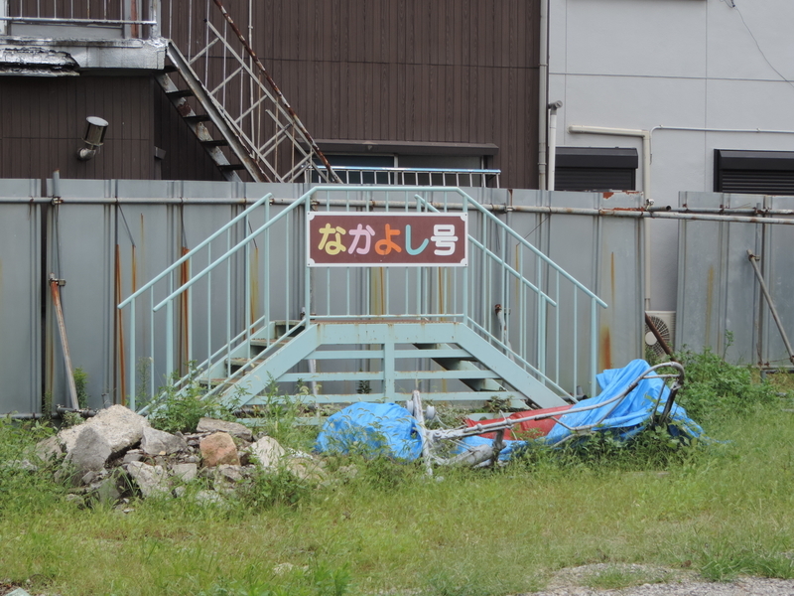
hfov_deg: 16.4
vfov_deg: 12.3
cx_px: 397
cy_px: 298
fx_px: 2752
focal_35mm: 120
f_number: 4.2
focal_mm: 21.4
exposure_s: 1/250
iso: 80
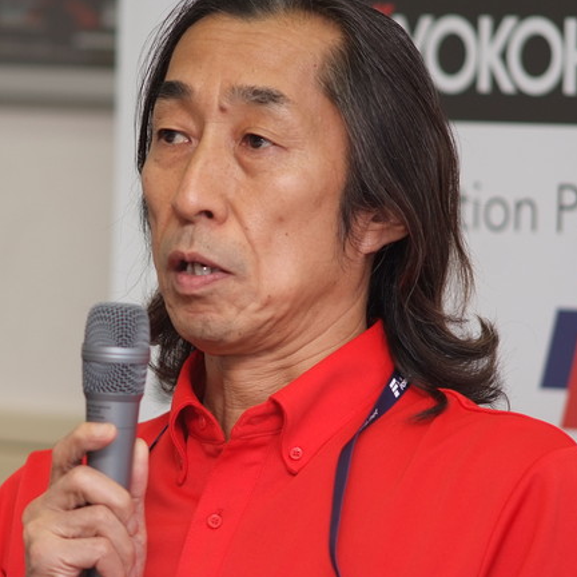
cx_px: 159
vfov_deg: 4.6
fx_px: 7204
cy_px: 275
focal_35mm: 382
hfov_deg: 4.6
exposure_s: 1/125
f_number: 2.8
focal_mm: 180
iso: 400
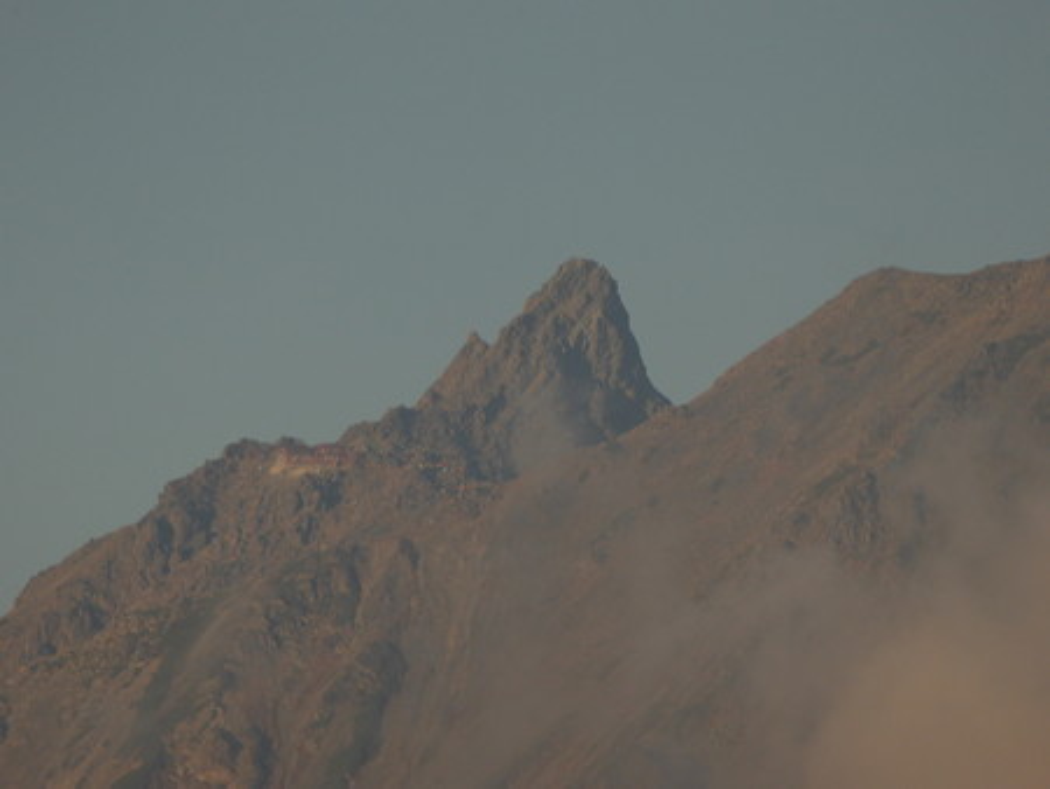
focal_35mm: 793
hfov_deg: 2.5
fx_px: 24067
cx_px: 525
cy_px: 394
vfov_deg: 1.9
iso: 100
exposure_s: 1/250
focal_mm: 129
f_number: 6.4
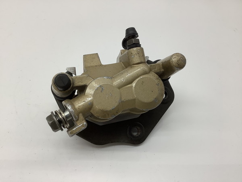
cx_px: 121
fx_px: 217
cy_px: 91
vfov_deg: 45.4
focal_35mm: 31
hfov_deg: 58.4
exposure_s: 1/120
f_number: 2.4
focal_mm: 3.3
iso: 40
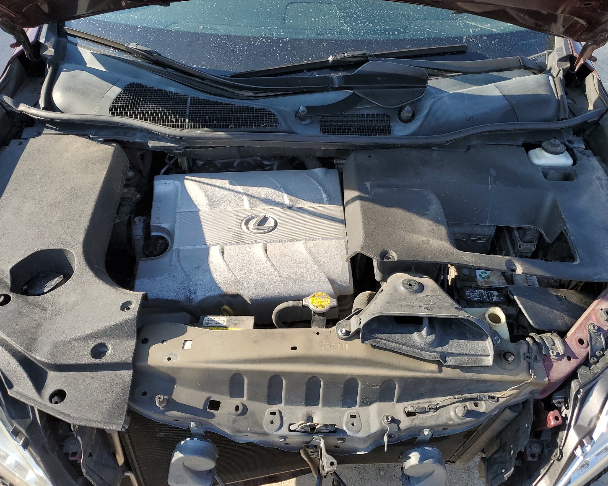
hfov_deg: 62.1
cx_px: 327
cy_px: 245
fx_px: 504
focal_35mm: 28
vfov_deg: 51.5
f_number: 1.5
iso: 50
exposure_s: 1/1111
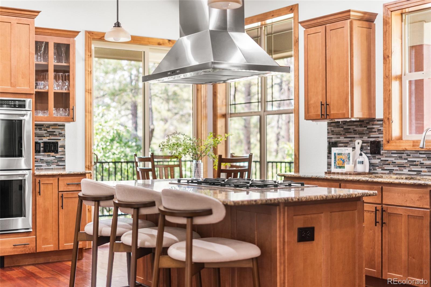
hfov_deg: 39.6
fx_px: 598
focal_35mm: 50
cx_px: 216
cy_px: 144
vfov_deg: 27.0
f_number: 1.8
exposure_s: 1/25
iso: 160
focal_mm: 50
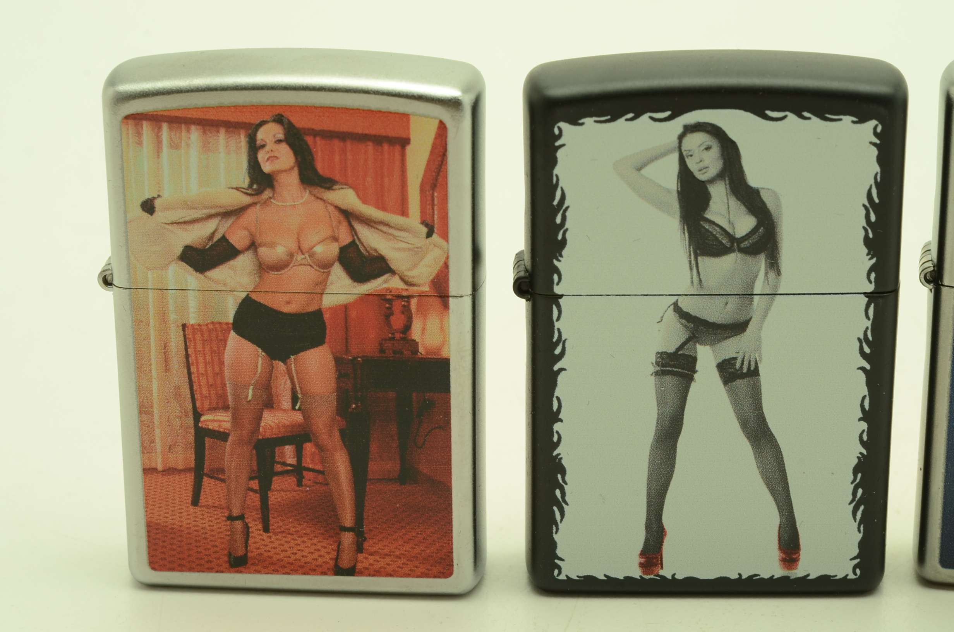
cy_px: 316
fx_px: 2380
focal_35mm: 90
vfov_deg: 15.1
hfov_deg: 22.7
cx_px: 477
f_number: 14
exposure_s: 1/100
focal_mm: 60
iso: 200
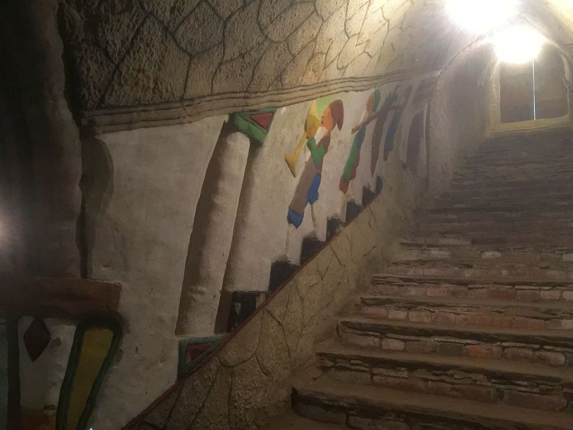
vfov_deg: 48.2
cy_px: 215
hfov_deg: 61.7
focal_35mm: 29
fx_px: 480
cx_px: 286
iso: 200
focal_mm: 4.15
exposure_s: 1/8
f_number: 2.2
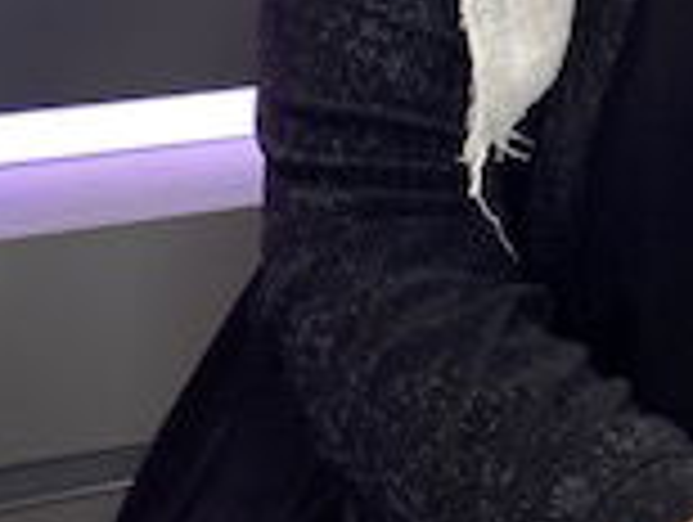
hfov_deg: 17.6
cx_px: 747
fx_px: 2165
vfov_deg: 12.9
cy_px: -292
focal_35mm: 108
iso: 50
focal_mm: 4.25
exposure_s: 1/100
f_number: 1.8
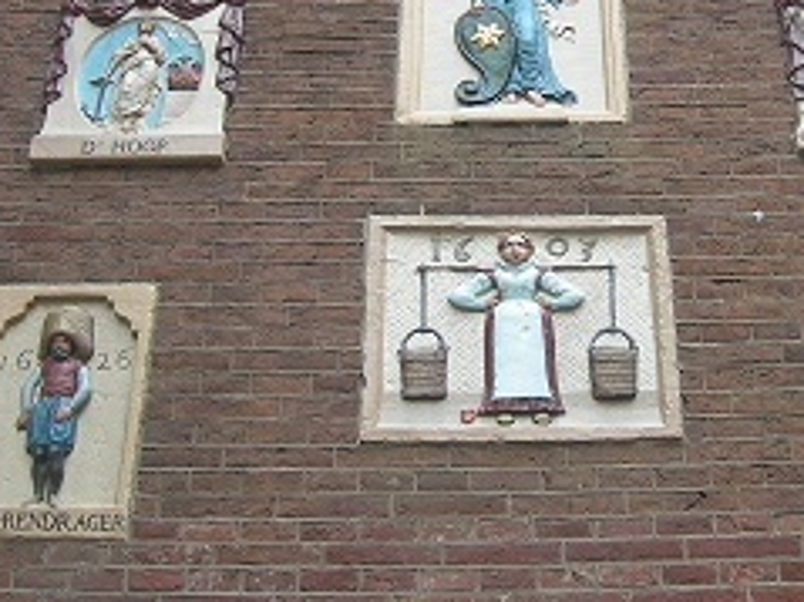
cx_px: 542
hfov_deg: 31.4
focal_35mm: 61
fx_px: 1416
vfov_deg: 23.8
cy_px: 178
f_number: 2.8
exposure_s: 1/99.6
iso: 50
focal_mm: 7.8
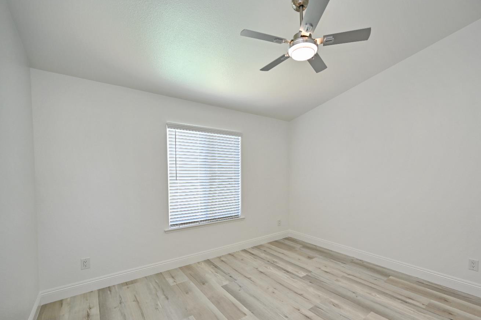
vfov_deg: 73.3
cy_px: 181
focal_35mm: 16
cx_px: 269
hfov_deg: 96.3
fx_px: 214
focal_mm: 14
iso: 200
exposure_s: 1/60
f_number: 4.5
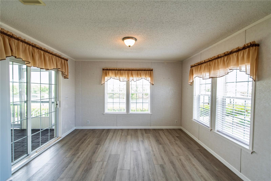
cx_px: 136
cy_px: 90
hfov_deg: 100.4
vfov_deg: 77.3
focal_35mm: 15
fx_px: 113
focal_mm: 15
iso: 100
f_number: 3.2
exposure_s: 1/40
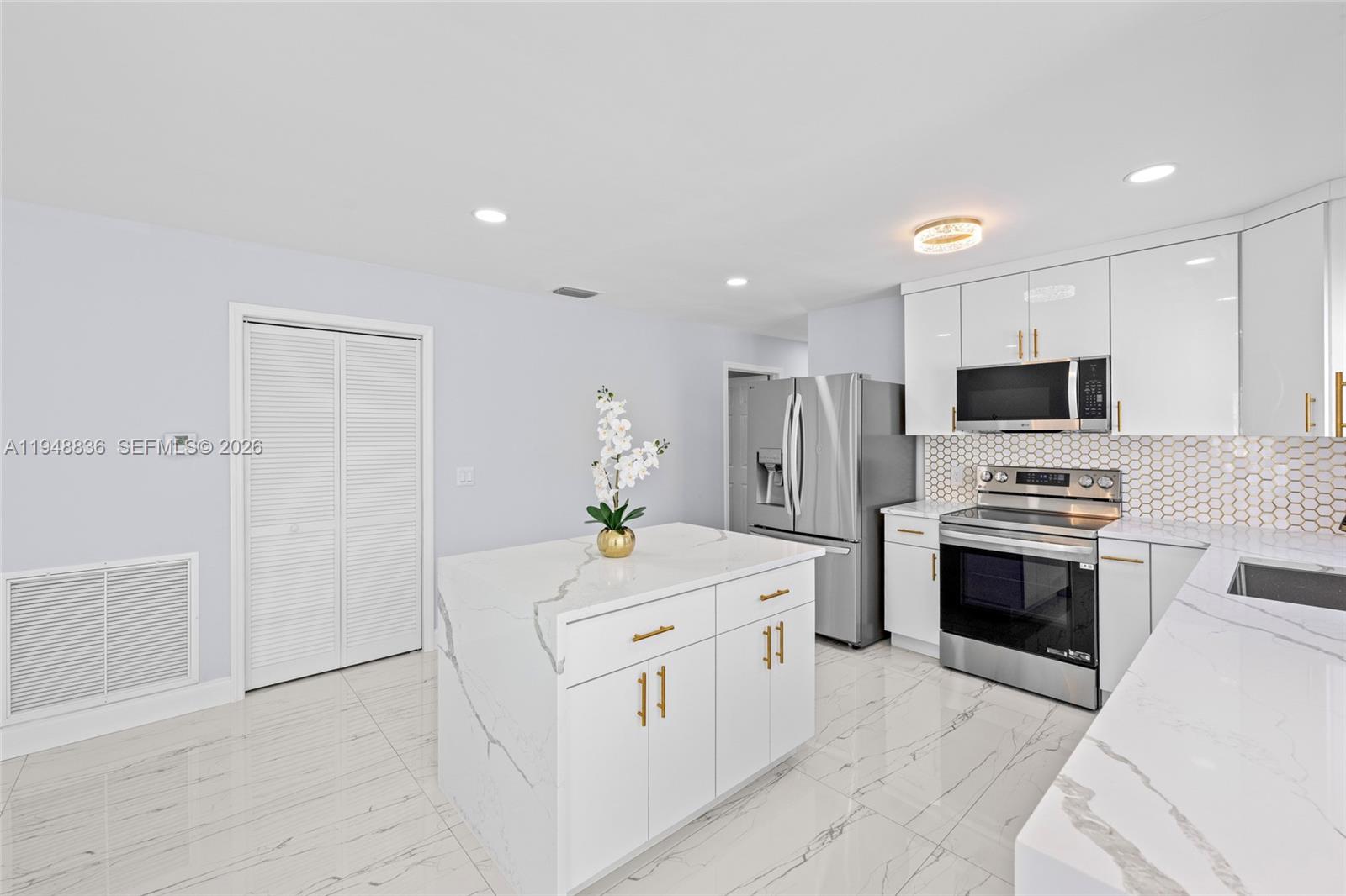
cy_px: 448
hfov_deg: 104.3
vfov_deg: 81.2
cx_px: 673
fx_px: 523
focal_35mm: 14
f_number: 8
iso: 500
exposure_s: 1/125
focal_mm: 14
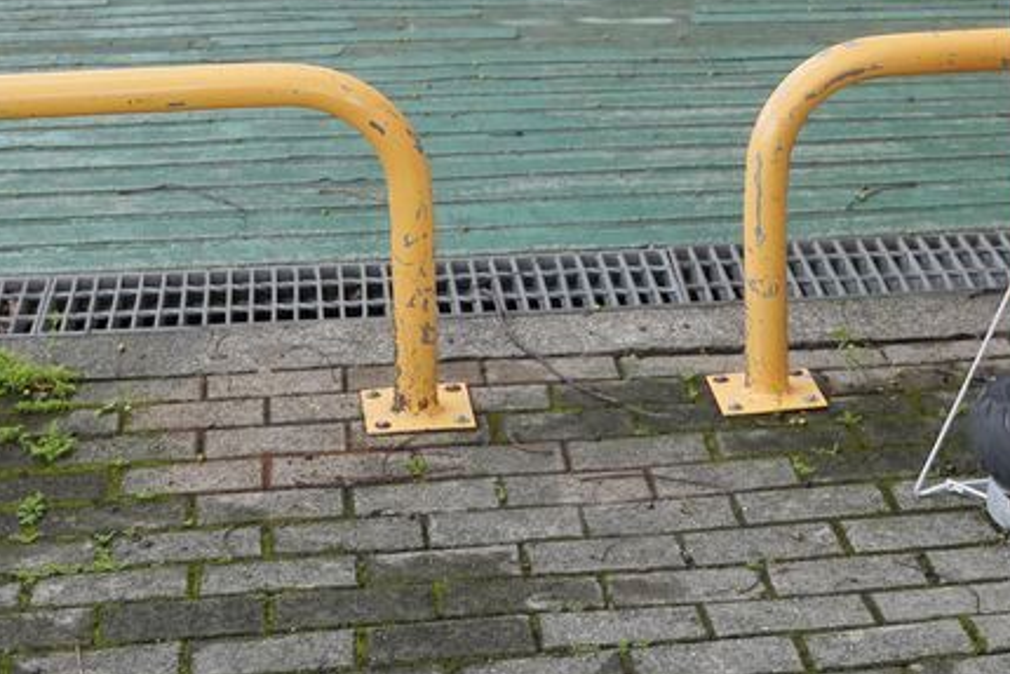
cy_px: -225
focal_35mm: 92
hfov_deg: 22.0
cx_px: 714
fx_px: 2582
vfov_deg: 14.2
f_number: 4
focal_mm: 33
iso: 500
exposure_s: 1/160
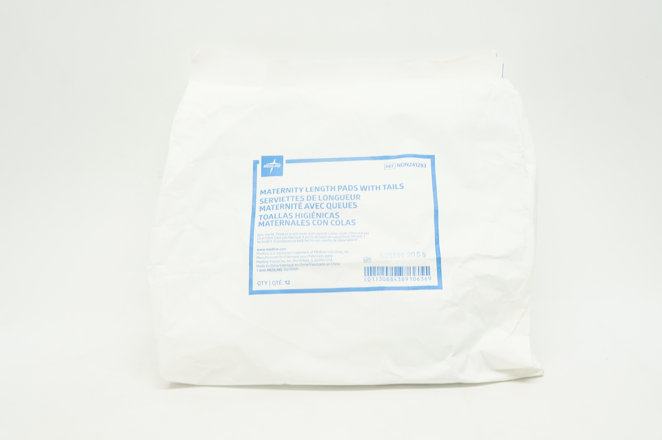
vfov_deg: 34.1
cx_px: 331
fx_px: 716
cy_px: 220
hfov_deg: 49.6
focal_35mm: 39
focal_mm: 26
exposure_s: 1/40
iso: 400
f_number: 7.1
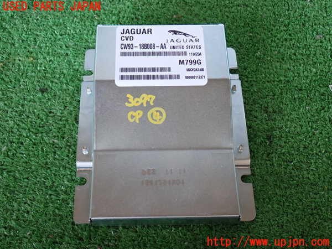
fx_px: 451
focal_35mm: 47
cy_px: 124
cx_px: 166
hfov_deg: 40.4
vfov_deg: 30.9
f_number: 3.1
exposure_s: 1/50
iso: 200
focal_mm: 8.4
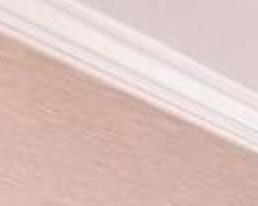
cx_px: 54
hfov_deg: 9.6
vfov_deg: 6.5
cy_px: 752
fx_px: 1534
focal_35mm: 201
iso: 100
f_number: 1.6
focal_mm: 5.1
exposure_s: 1/60
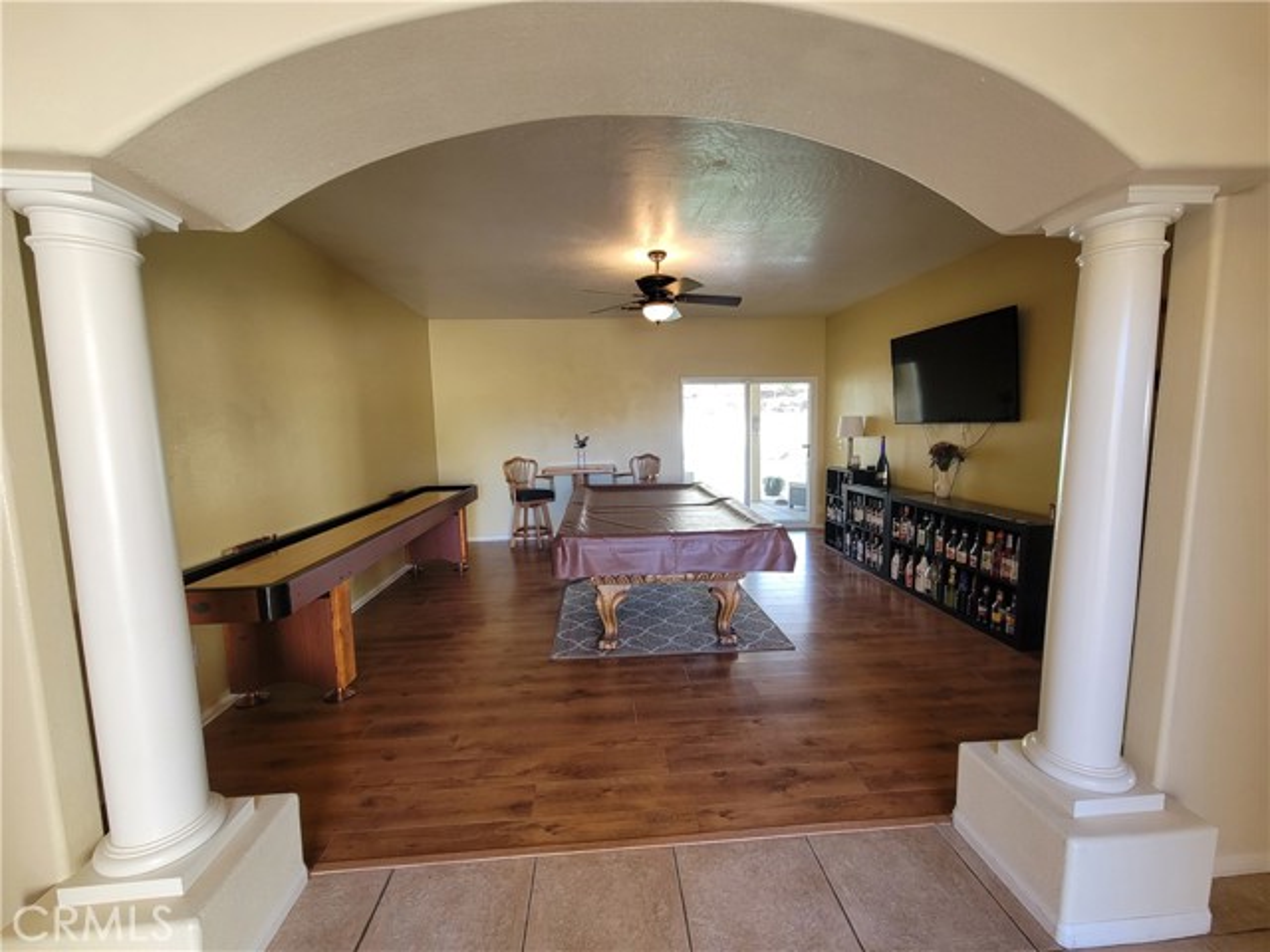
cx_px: 635
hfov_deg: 106.2
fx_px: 477
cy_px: 476
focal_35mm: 13
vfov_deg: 89.9
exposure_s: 1/60
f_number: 2.2
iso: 160
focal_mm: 2.2
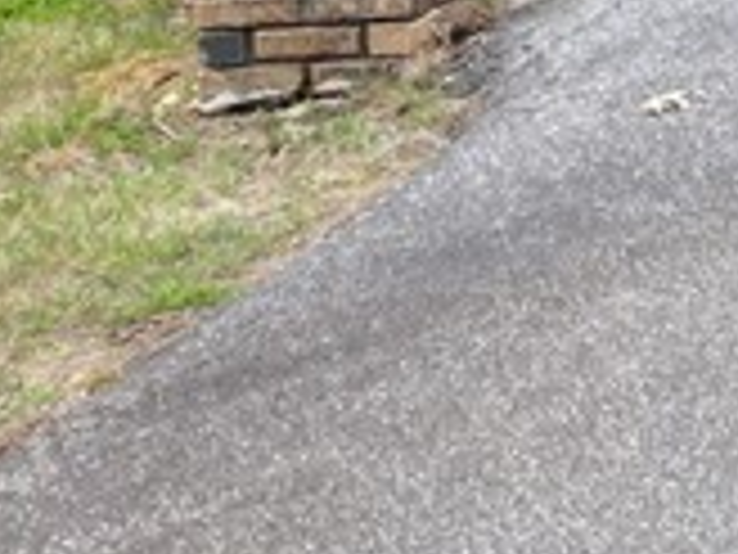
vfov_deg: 8.9
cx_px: 1782
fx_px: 3198
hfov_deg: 11.0
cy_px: -824
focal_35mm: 150
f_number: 1.7
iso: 140
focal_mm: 6.72
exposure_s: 1/640
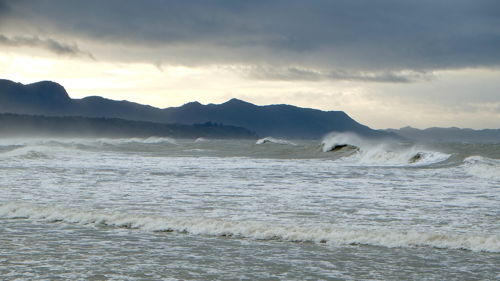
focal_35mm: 88
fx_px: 1167
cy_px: 142
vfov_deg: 13.7
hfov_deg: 24.2
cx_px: 252
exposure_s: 1/400
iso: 400
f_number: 5.6
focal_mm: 55
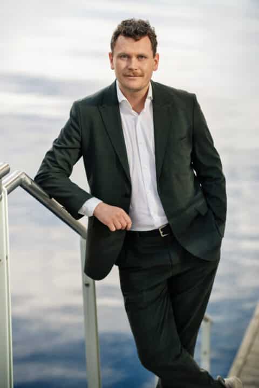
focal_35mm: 112
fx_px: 1209
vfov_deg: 18.3
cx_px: 130
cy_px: 194
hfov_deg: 12.2
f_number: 3.5
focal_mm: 112
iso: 800
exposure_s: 1/2500
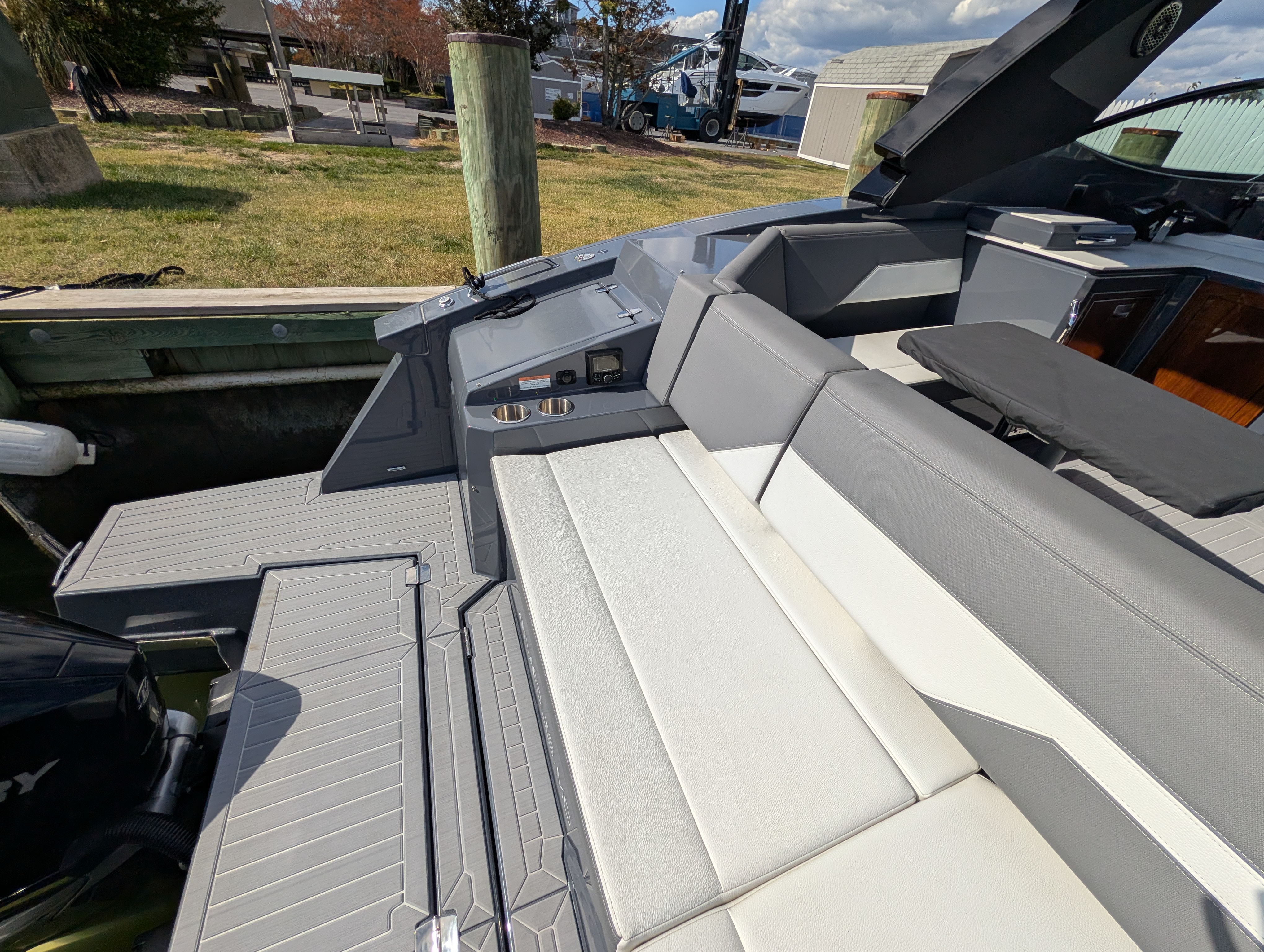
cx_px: 632
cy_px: 476
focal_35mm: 12
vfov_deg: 94.6
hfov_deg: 110.5
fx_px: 439
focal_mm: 2.02
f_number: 1.7
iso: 57
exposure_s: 1/7299
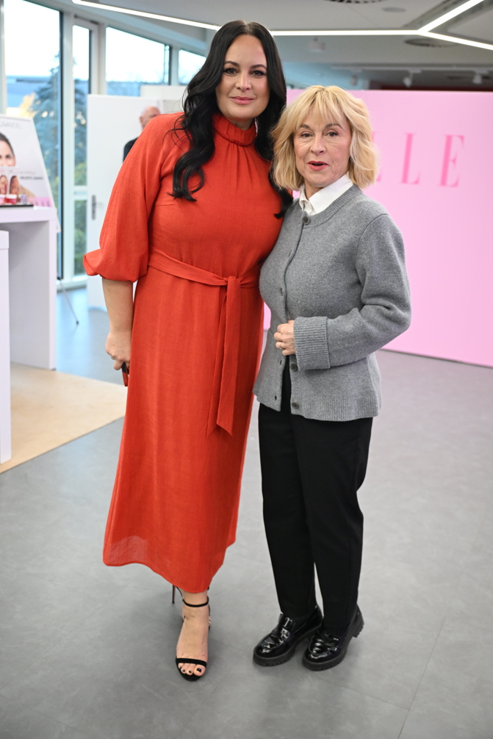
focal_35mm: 36
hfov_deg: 36.9
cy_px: 362
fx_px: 739
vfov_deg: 53.1
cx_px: 250
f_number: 2.8
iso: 2500
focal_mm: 35
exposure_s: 1/400
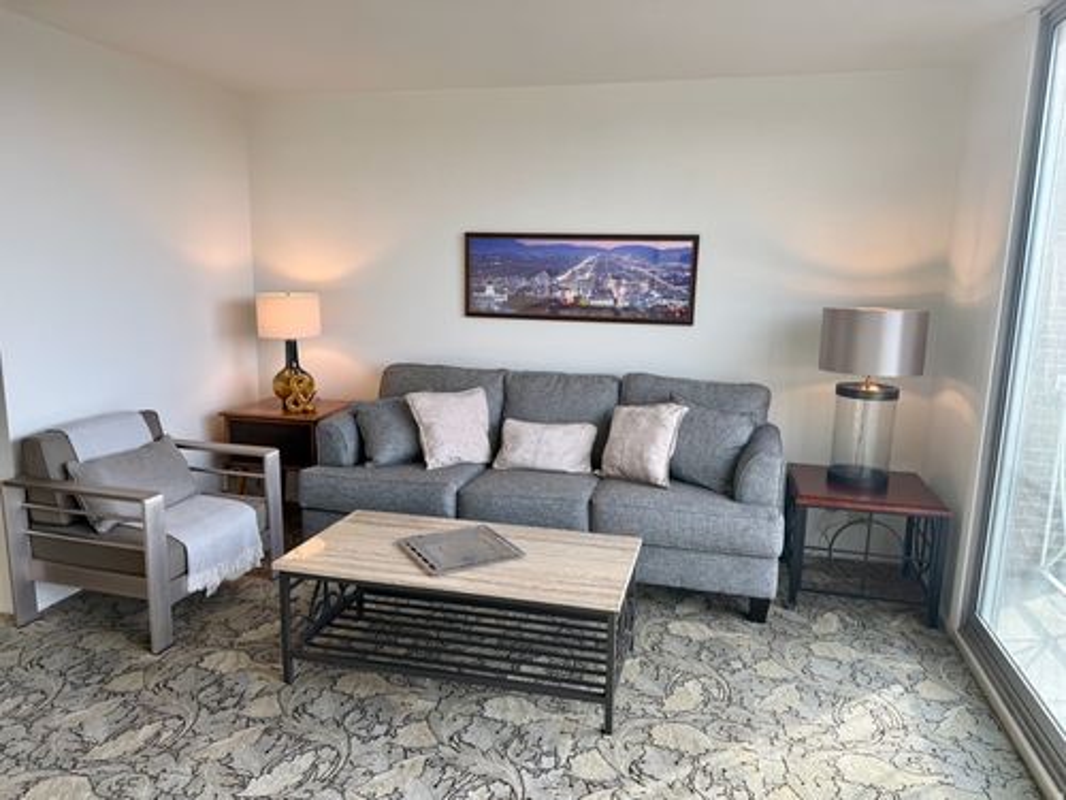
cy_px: 400
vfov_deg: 56.8
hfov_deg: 71.6
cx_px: 533
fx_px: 739
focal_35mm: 24
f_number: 1.78
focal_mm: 6.76
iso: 64
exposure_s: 1/257
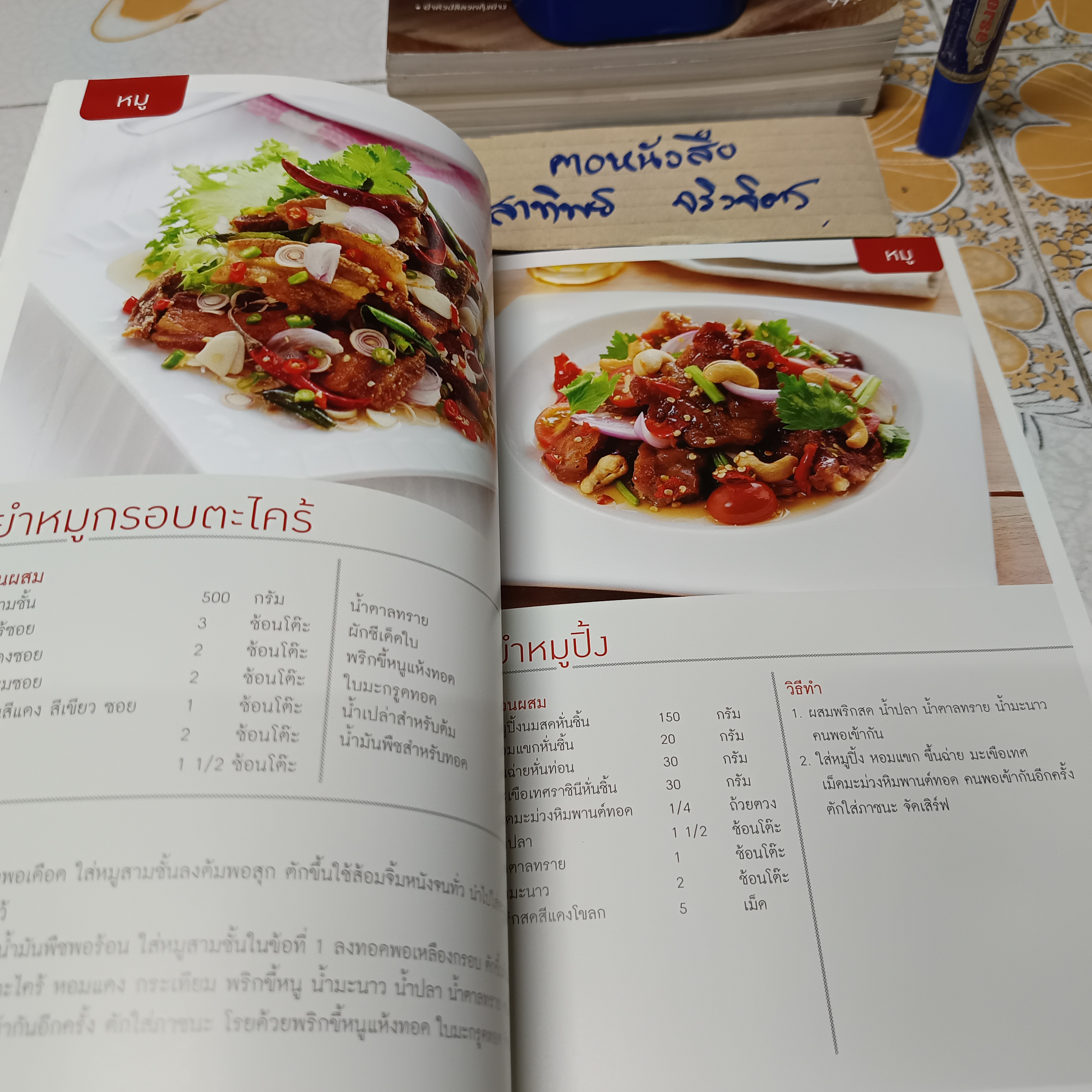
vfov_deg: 55.6
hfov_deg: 55.6
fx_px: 1035
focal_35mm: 29
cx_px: 552
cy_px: 539
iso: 892
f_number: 1.7
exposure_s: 1/33.3
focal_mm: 5.31
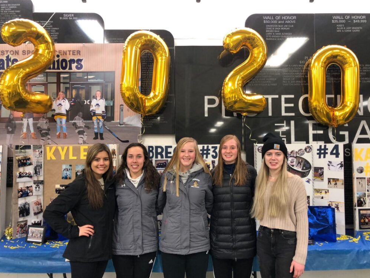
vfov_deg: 48.2
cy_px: 141
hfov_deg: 61.6
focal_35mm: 29
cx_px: 190
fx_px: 310
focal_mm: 3.99
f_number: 1.8
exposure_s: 1/17
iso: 40
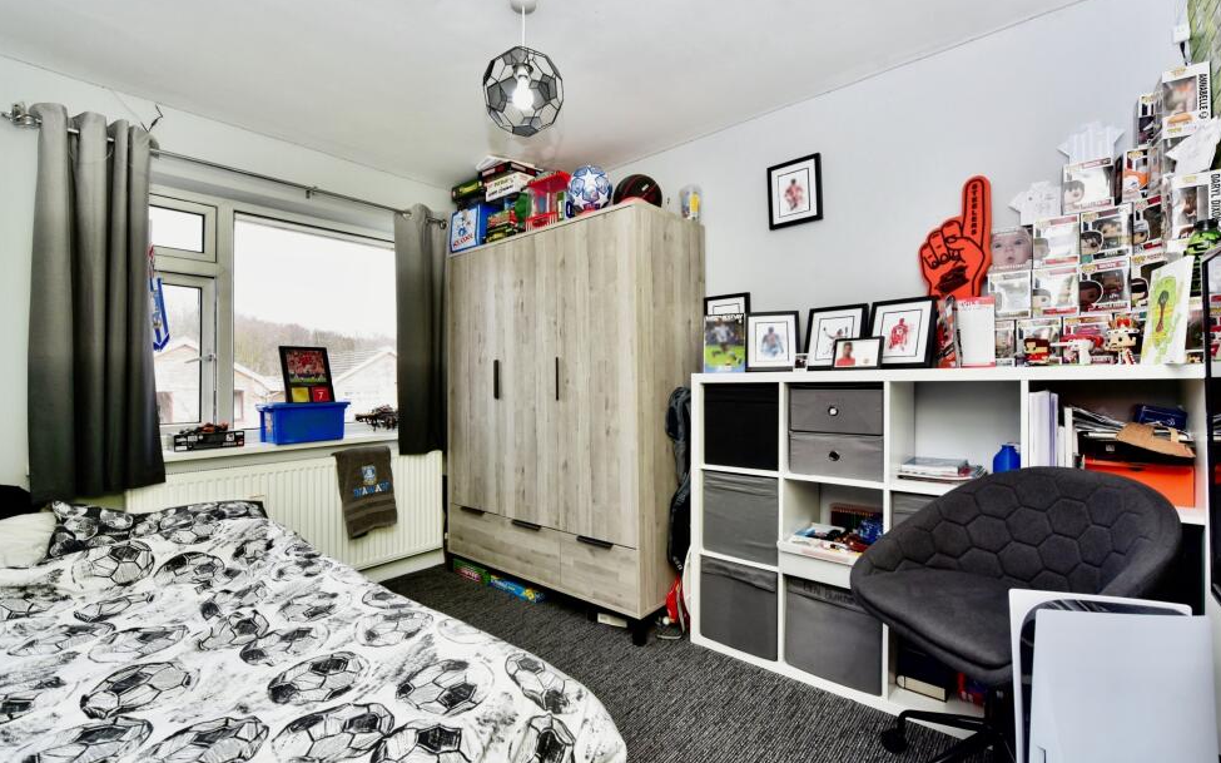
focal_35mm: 15
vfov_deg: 74.8
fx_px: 499
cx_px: 595
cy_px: 380
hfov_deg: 101.4
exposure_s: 1/180
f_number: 6.7
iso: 400
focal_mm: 14
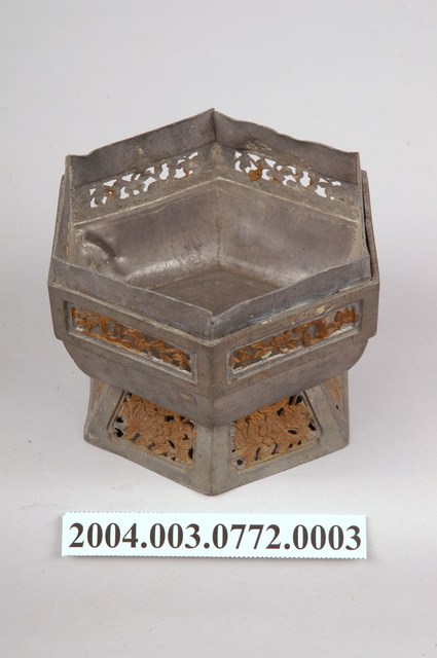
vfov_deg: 19.5
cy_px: 329
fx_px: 1917
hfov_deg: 13.0
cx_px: 218
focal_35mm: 105
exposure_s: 1/100
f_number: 13
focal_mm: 70
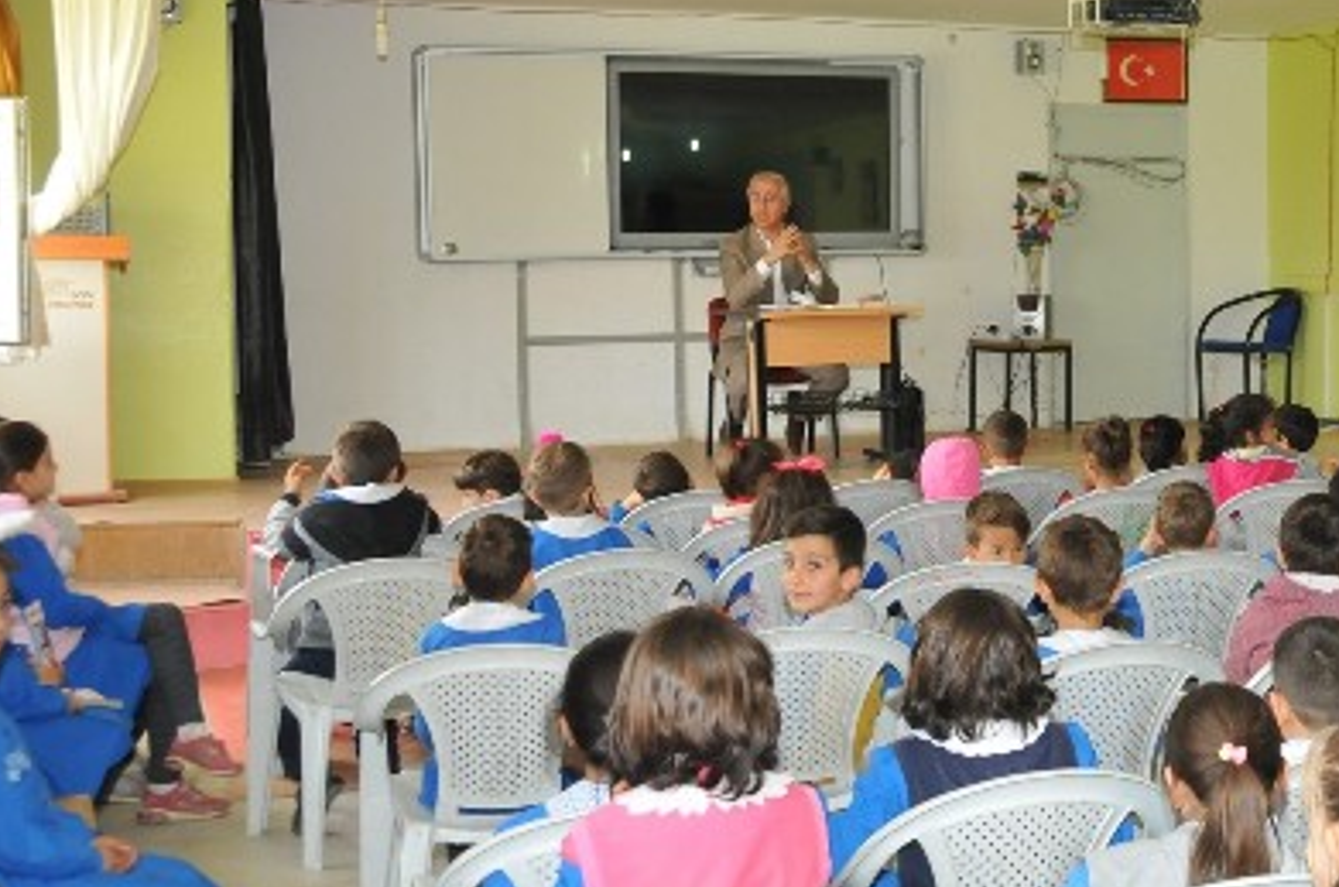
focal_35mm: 59
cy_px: 437
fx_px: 2190
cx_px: 1089
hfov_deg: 33.0
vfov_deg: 22.9
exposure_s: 1/60
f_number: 7.1
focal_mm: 24
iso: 800
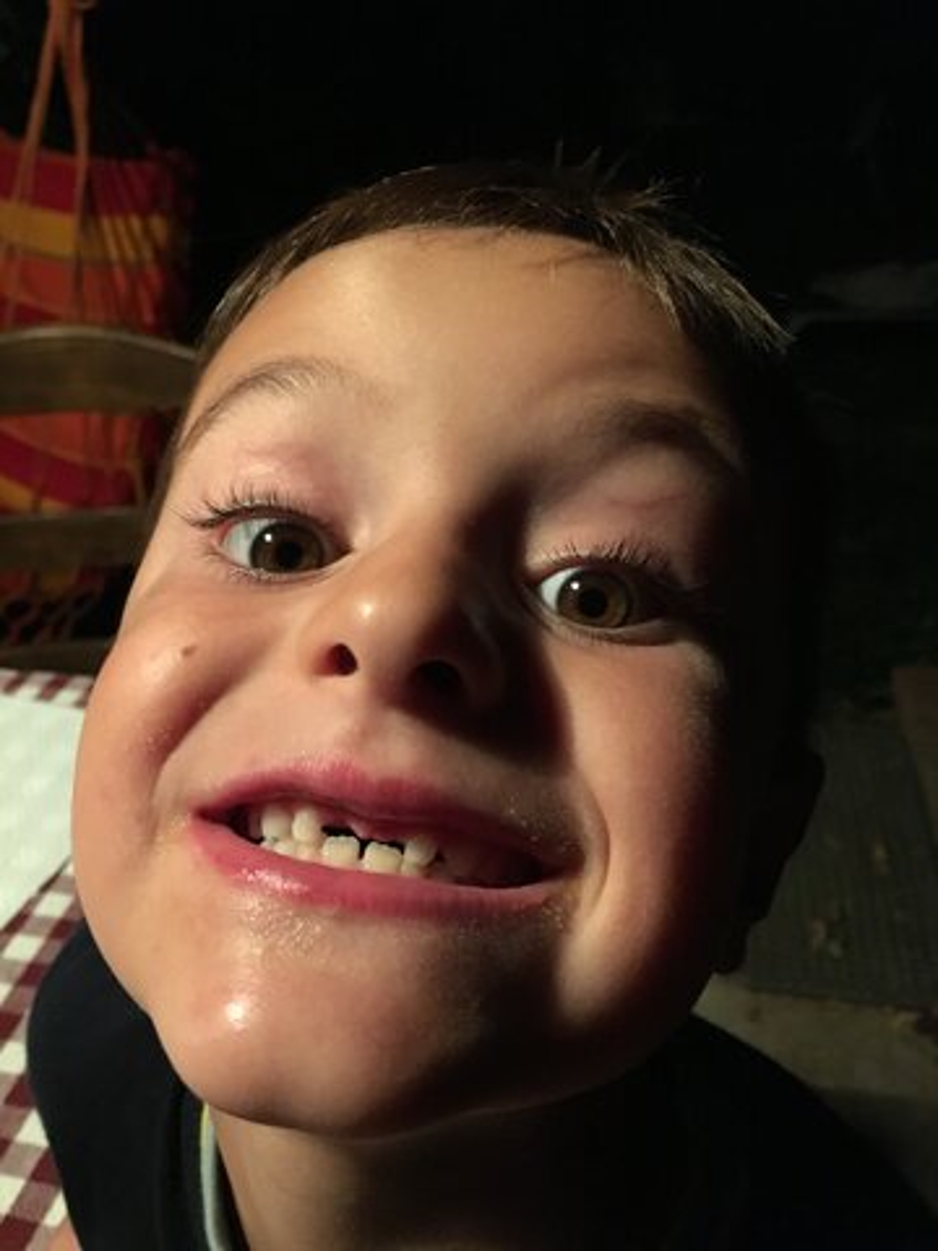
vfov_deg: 61.7
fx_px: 1048
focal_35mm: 29
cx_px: 469
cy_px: 626
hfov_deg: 48.2
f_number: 2.2
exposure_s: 1/17
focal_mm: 4.15
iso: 320
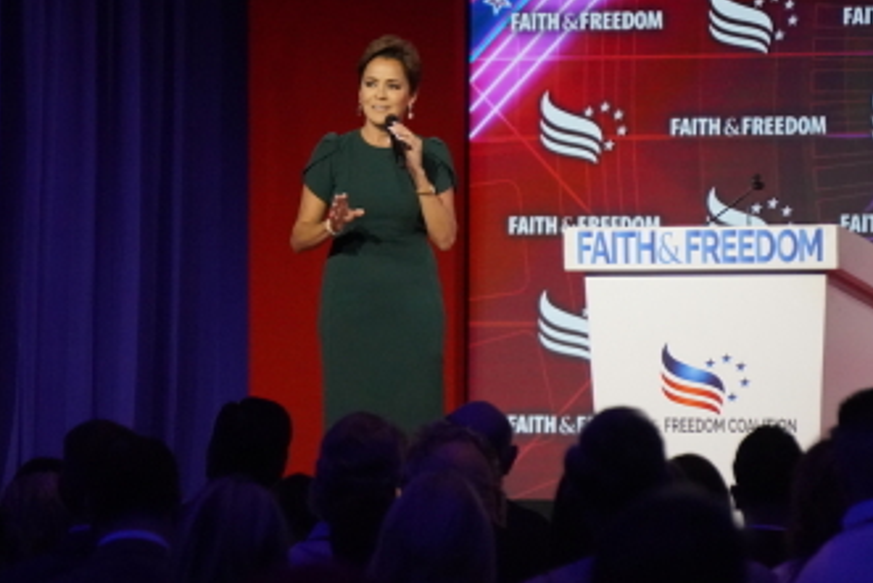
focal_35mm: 426
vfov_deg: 3.2
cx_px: 435
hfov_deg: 4.8
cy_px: 277
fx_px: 10327
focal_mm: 209
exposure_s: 1/400
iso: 5000
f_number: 6.3
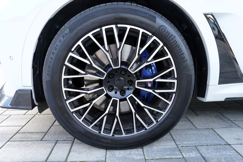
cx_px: 122
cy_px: 81
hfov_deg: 69.4
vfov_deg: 49.6
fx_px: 176
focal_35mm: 26
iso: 500
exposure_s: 1/60
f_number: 4
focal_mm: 26
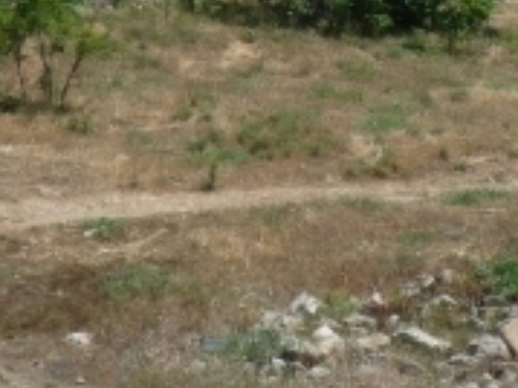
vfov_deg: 6.3
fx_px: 3514
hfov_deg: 8.4
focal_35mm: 235
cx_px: 434
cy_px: -12
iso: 100
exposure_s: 1/1000
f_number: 4.9
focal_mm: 12.2
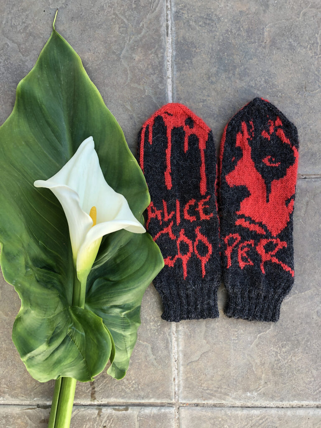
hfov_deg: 49.7
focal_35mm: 28
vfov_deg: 63.4
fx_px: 346
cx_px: 160
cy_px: 214
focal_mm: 4
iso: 20
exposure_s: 1/144
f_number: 1.8
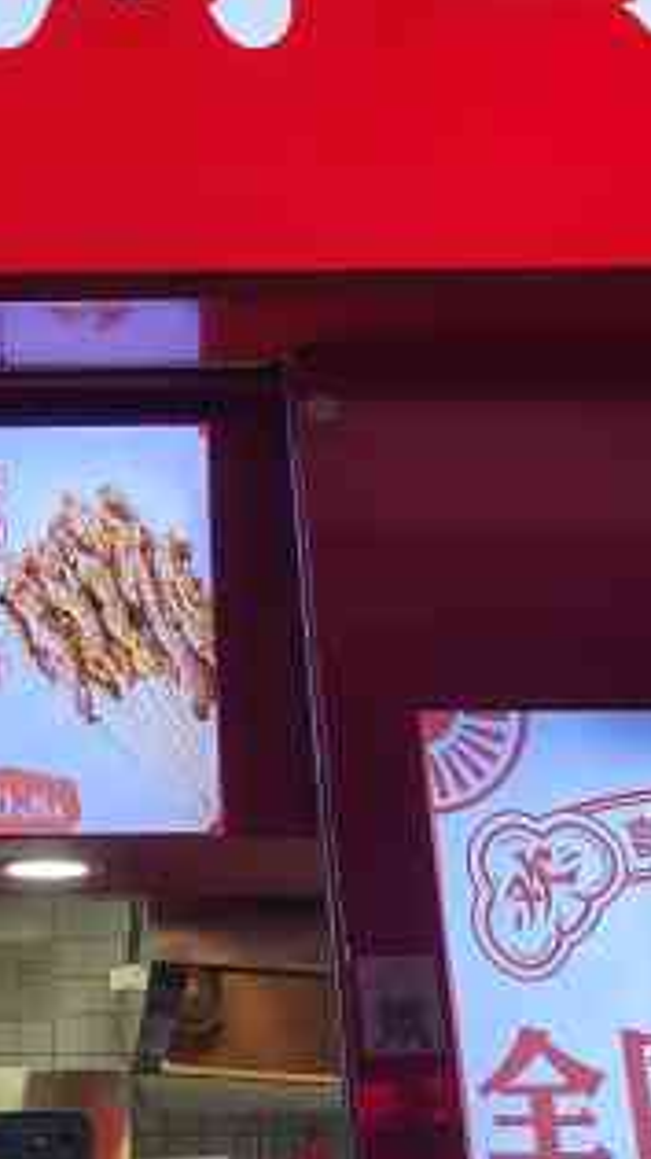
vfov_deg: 32.5
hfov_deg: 18.6
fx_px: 1935
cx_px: 15
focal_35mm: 63
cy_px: 248
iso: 50
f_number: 1.8
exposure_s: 1/141
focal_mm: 5.5
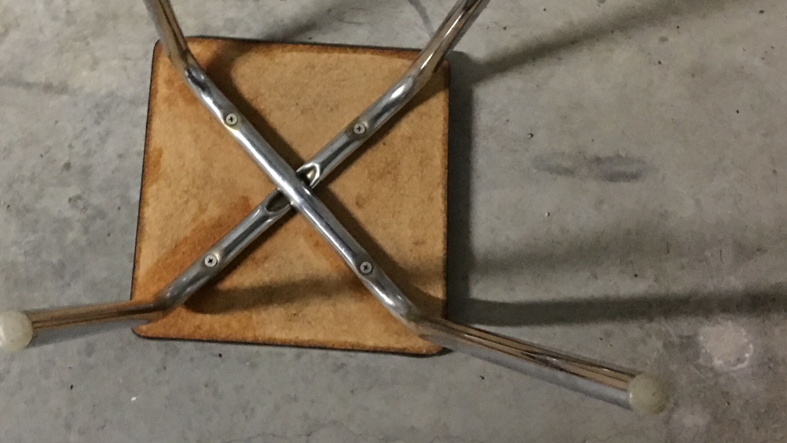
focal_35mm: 59
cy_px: 59
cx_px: 265
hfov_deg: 35.1
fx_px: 1231
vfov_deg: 20.1
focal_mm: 4.15
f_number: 2.2
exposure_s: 1/4
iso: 125
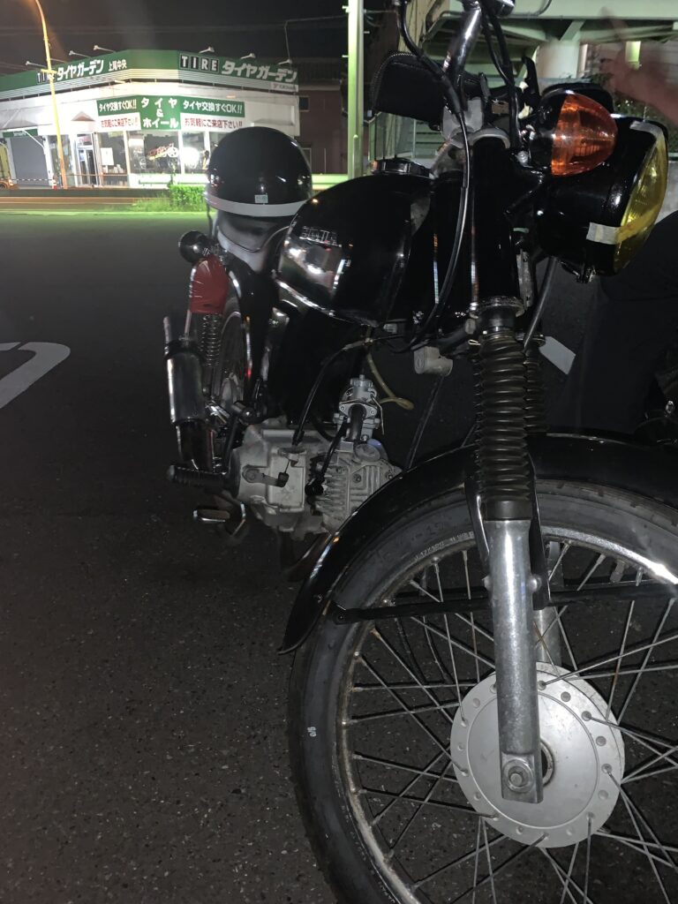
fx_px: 679
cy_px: 452
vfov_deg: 67.3
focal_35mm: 26
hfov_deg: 53.1
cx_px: 339
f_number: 1.8
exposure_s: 1/4
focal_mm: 4.25
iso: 250
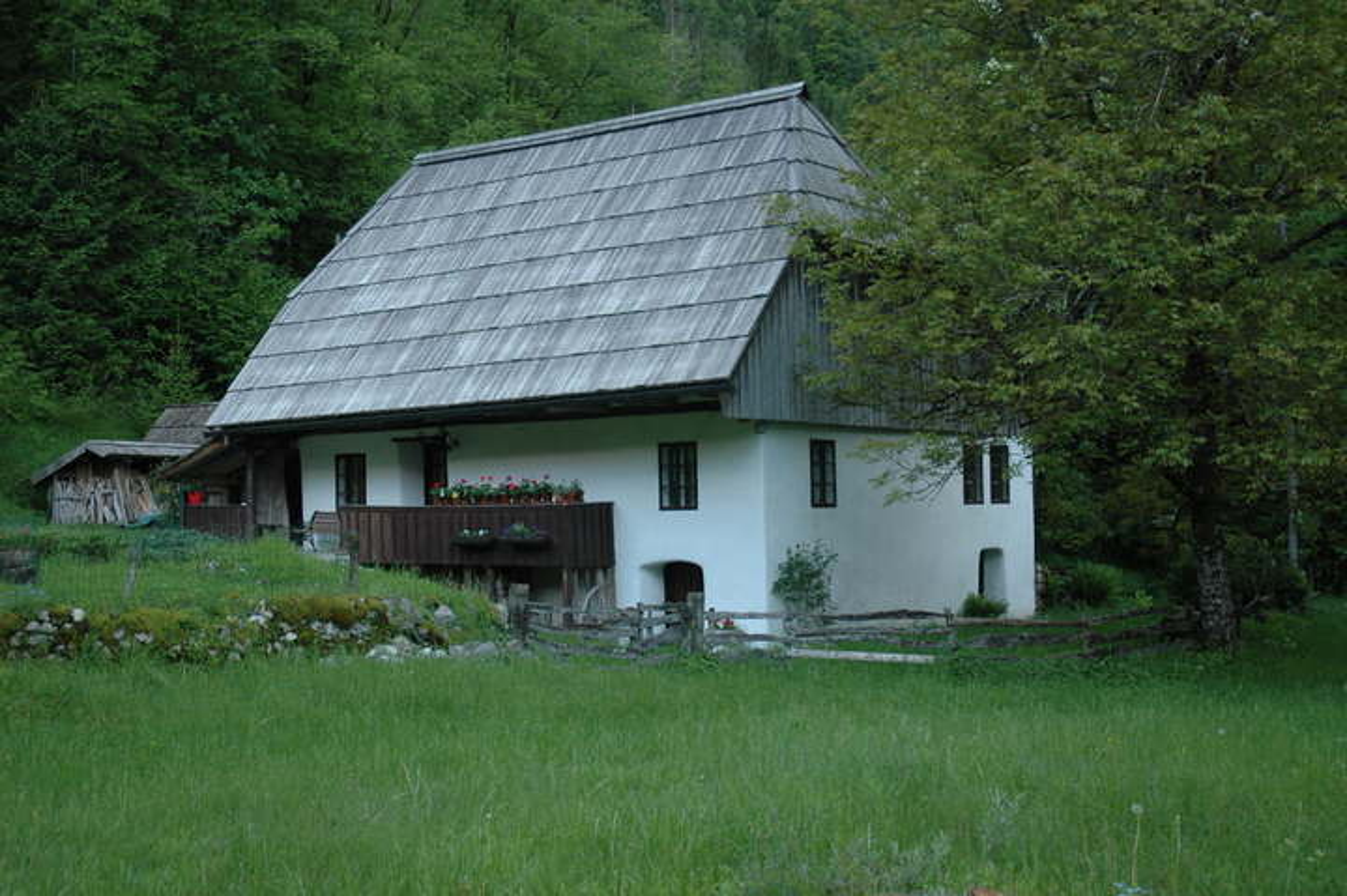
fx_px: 1739
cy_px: 448
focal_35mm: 46
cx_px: 674
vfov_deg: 28.9
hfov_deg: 42.4
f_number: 4
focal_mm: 31
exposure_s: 1/60
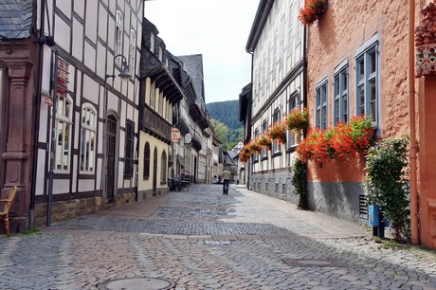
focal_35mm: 42
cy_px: 145
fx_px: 508
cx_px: 218
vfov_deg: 31.8
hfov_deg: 46.4
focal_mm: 28
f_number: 8
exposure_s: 1/200
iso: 200
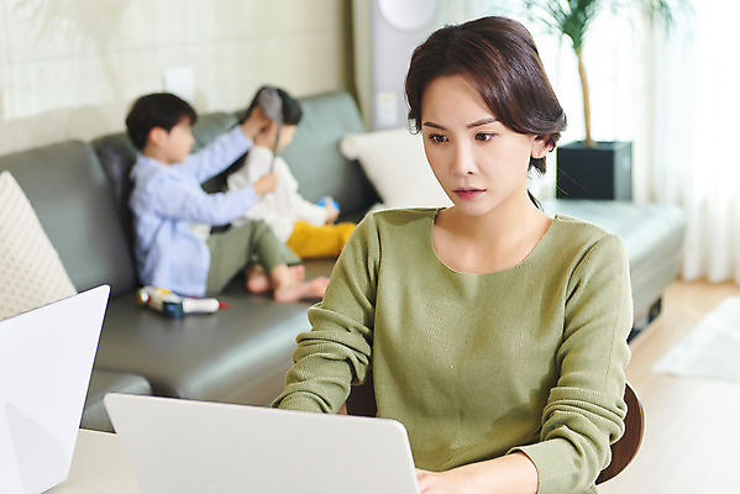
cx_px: 370
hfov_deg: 28.8
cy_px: 247
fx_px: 1440
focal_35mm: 70
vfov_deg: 19.5
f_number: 4.5
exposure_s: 1/125
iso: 400
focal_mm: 70
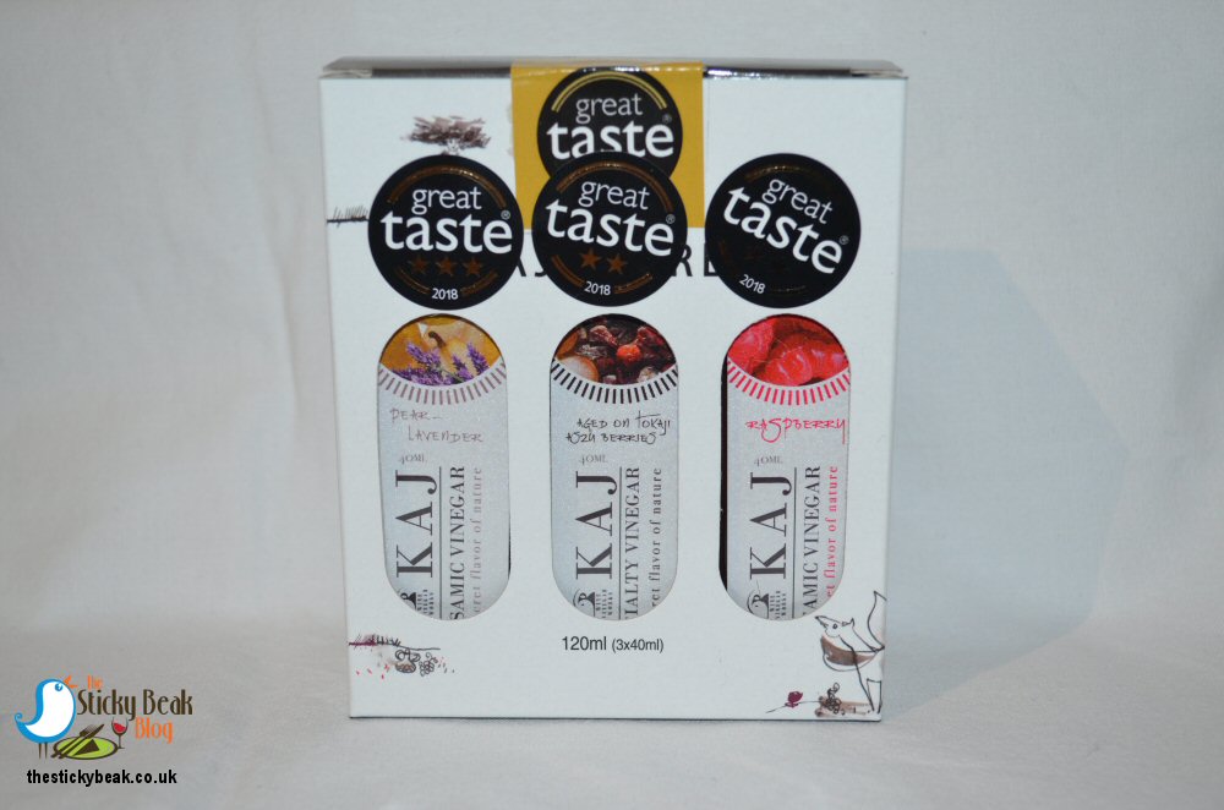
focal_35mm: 48
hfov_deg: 41.2
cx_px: 612
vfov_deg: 27.9
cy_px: 405
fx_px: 1628
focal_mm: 32
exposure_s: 1/60
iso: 560
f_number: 4.8
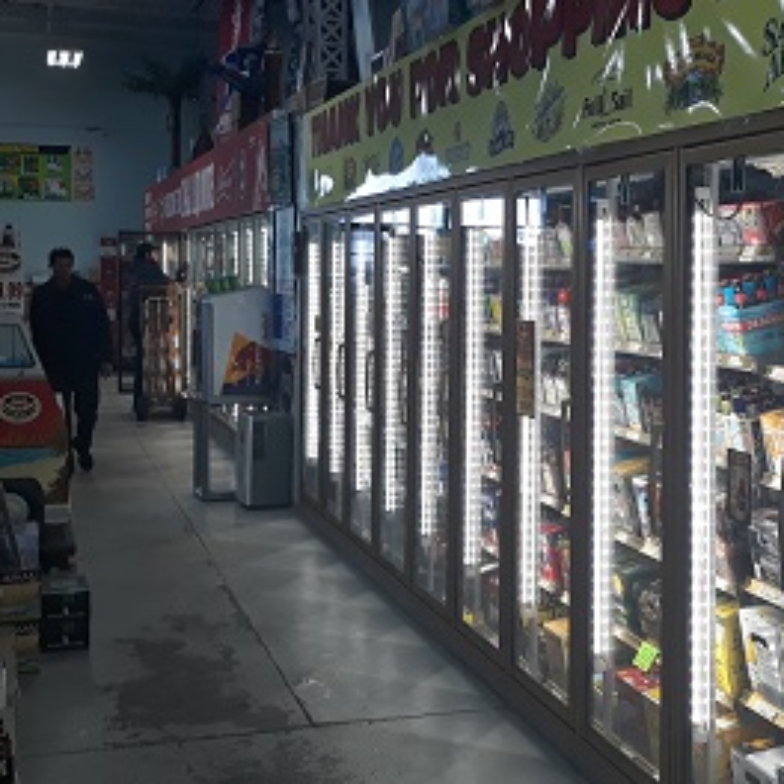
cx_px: 515
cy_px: 330
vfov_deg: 32.7
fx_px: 1332
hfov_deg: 32.5
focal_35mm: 52
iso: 50
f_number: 1.7
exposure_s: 1/60
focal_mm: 3.7
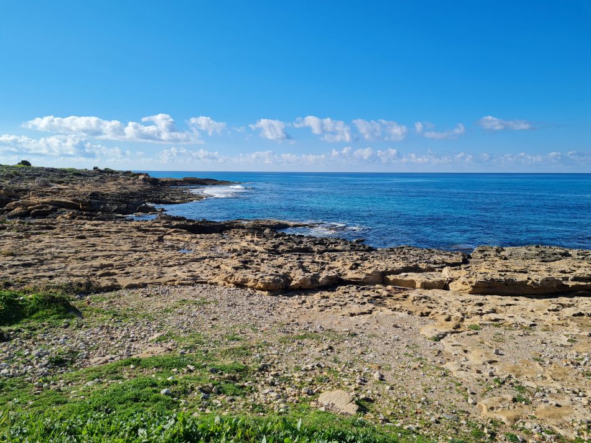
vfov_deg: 53.1
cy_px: 222
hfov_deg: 67.3
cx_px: 296
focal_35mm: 26
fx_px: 444
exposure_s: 1/3280
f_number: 1.8
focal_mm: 5.4
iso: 50
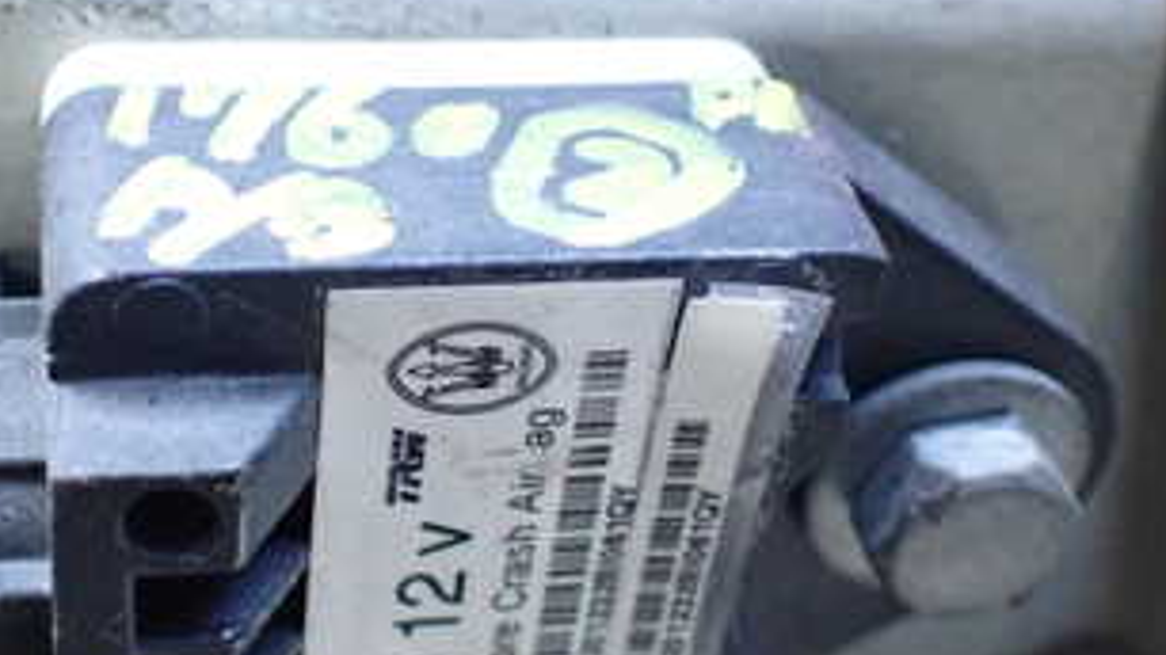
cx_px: 438
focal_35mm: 64
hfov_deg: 32.7
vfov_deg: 18.8
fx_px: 1978
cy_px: 343
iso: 800
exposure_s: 1/100
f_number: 2.3
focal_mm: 5.4
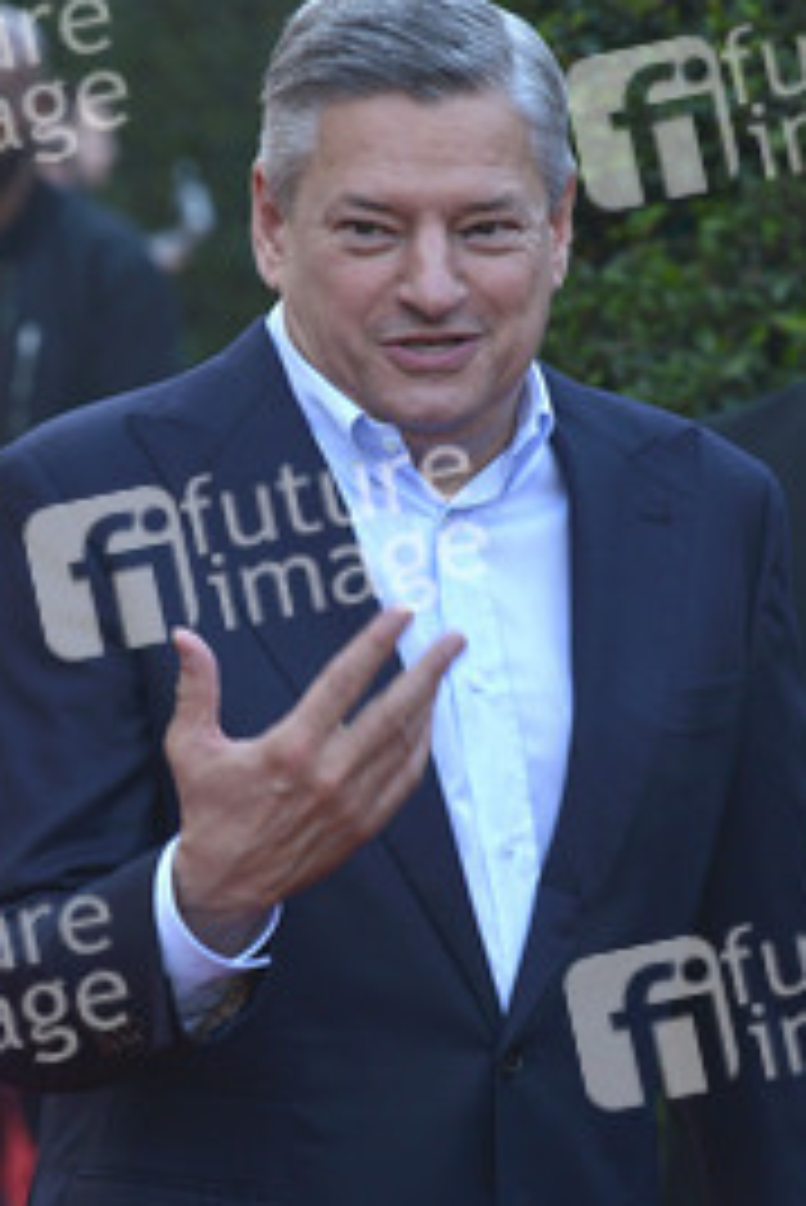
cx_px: 389
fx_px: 7747
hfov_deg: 6.0
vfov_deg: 8.9
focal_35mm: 231
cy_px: 778
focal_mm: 155
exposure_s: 1/250
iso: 320
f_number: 7.1
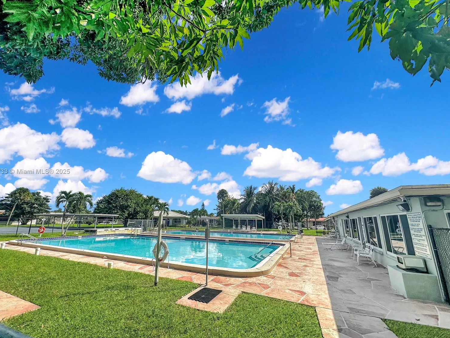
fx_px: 195
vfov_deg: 81.7
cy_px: 172
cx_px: 214
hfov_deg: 98.1
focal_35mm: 15
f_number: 2.2
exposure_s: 1/5814
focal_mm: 2.22
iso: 50
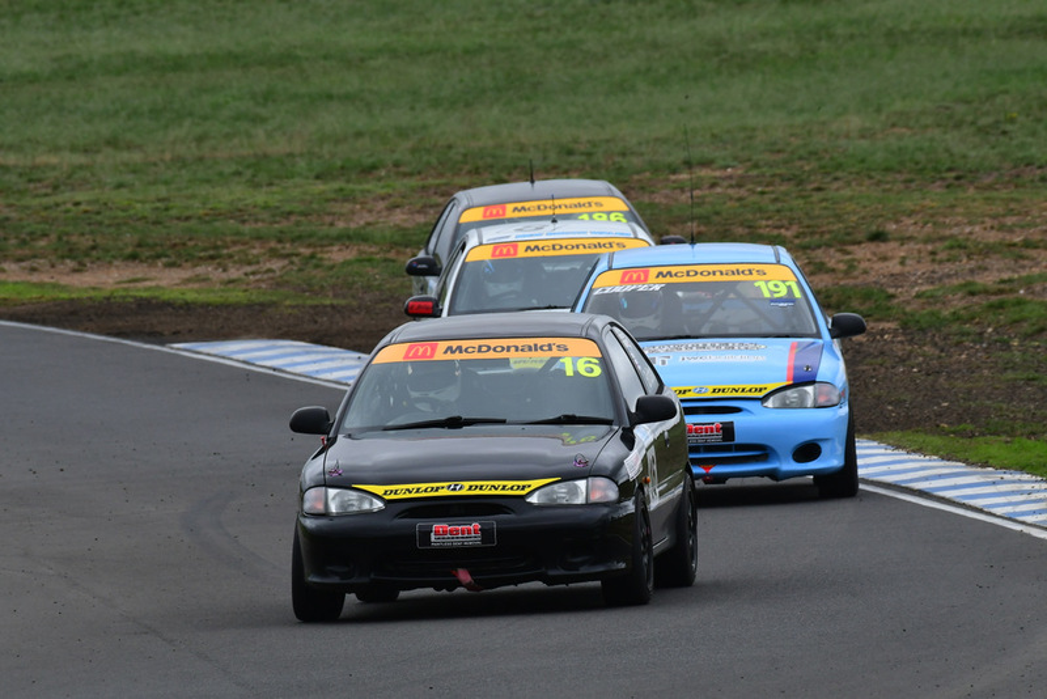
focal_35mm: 750
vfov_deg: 1.8
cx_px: 524
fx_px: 21819
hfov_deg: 2.7
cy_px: 350
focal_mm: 500
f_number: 13
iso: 640
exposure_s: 1/640
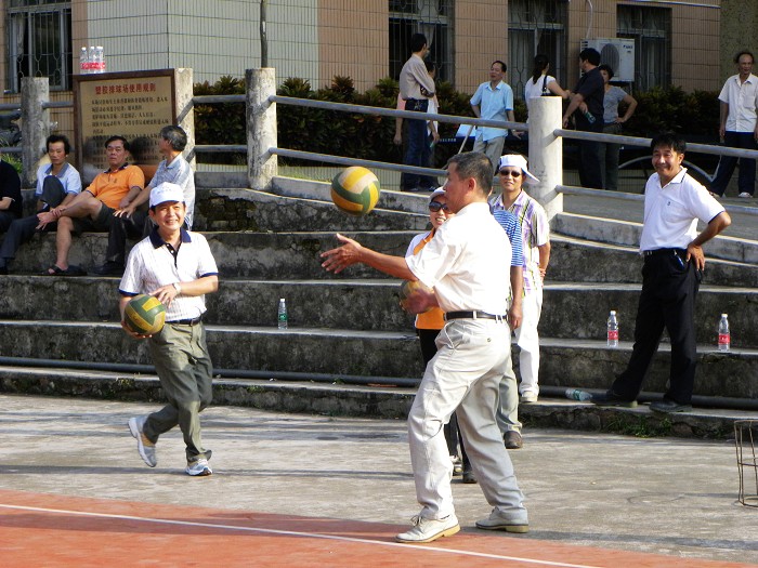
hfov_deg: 16.8
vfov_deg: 12.7
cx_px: 379
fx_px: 2562
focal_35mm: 117
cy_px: 284
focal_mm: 20.8
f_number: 5.6
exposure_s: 1/284
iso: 200
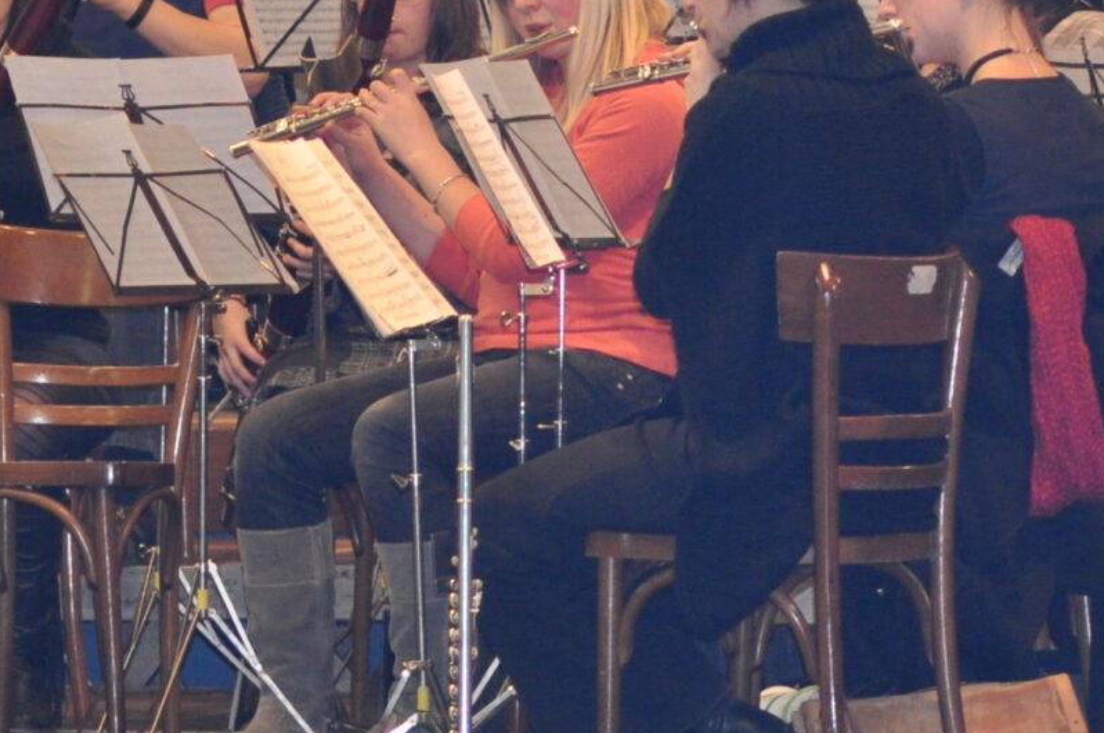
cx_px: -493
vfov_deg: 4.1
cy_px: -228
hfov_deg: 6.1
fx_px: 10322
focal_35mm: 337
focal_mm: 70
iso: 800
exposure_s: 1/60
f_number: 4
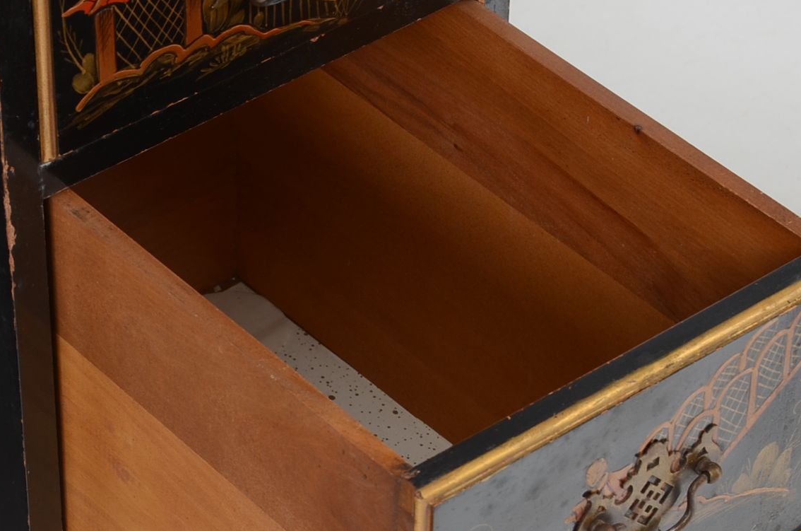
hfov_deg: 12.6
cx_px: 230
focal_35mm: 163
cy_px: 390
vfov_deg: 8.4
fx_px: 3619
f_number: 6.3
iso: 160
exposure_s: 1/60
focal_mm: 50
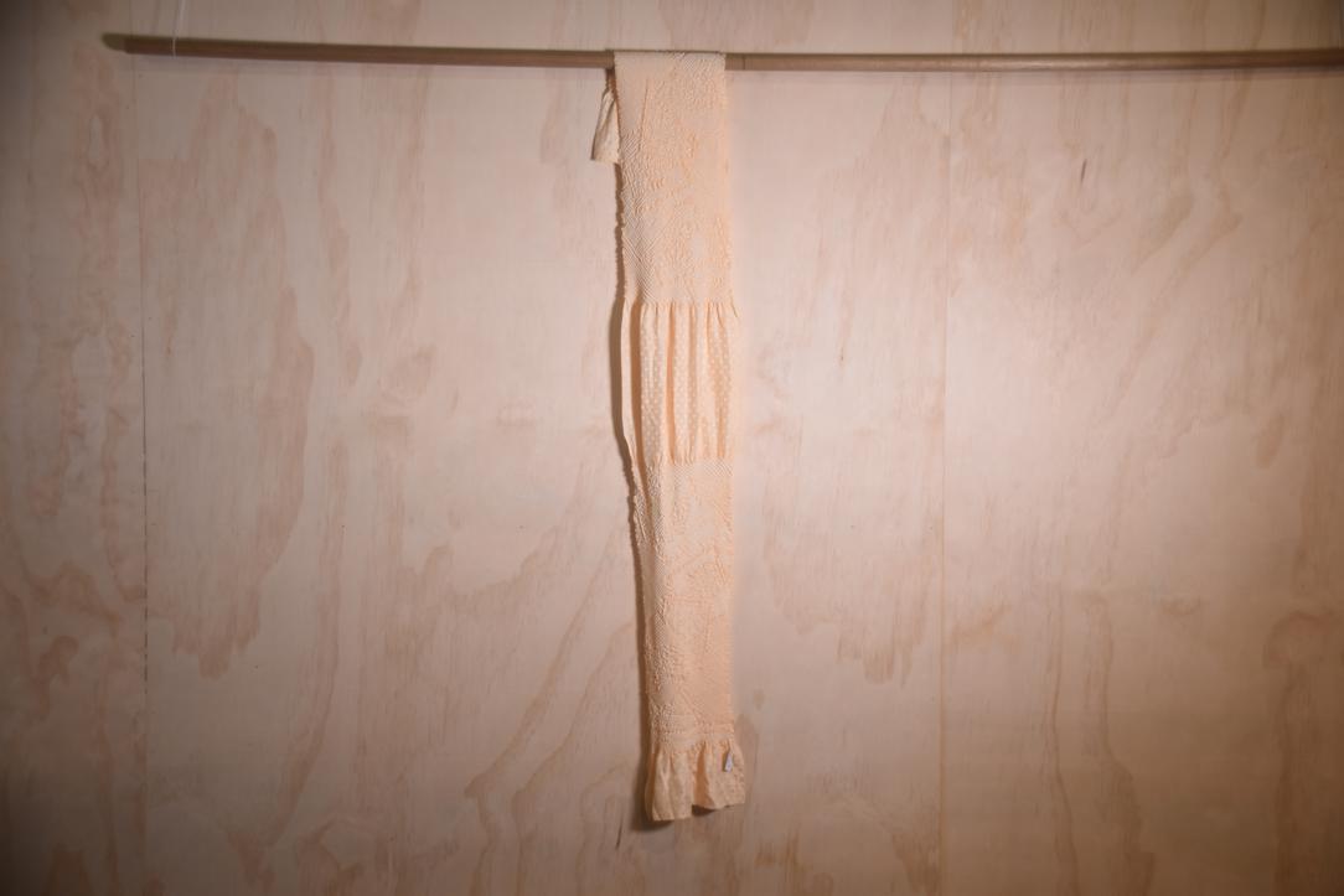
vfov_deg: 28.1
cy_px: 448
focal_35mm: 48
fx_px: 1792
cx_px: 672
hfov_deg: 41.1
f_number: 5.6
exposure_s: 1/125
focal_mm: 32
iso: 400
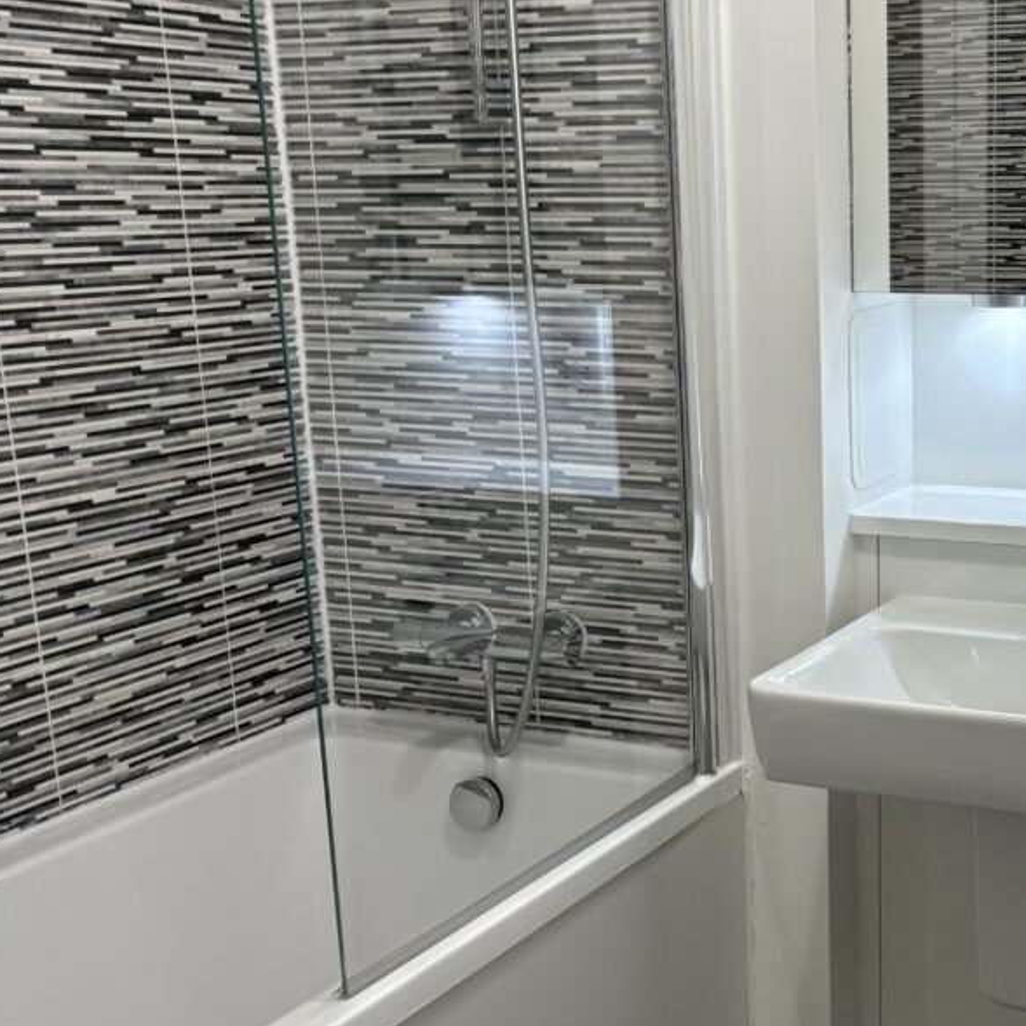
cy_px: 659
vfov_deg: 32.6
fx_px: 1744
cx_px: 861
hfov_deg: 31.7
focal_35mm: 52
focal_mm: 5.96
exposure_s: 1/50
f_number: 1.6
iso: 100
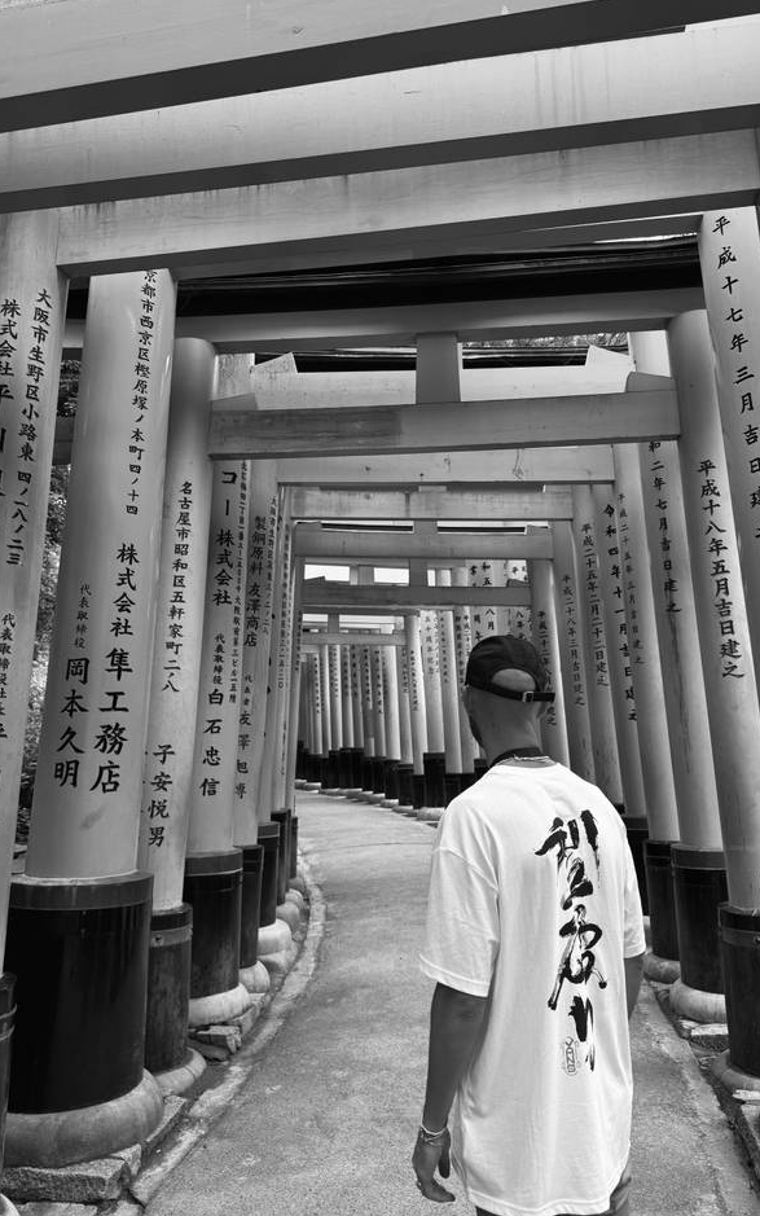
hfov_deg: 47.6
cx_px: 400
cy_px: 598
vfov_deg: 70.4
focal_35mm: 26
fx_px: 862
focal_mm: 6.76
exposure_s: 1/121
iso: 100
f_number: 1.78
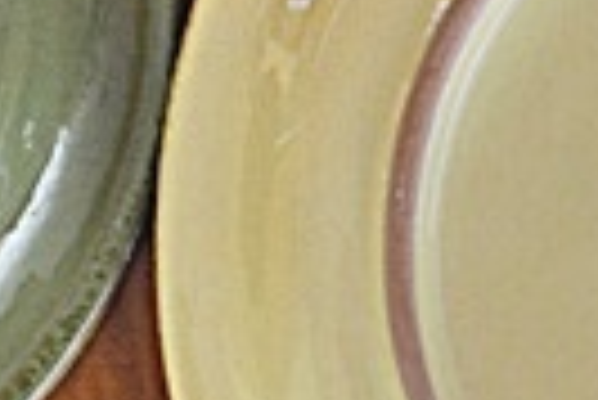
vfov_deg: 7.2
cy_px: -34
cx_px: 477
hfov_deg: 10.8
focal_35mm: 189
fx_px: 3143
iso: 1100
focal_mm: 24
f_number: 4
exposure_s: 1/15
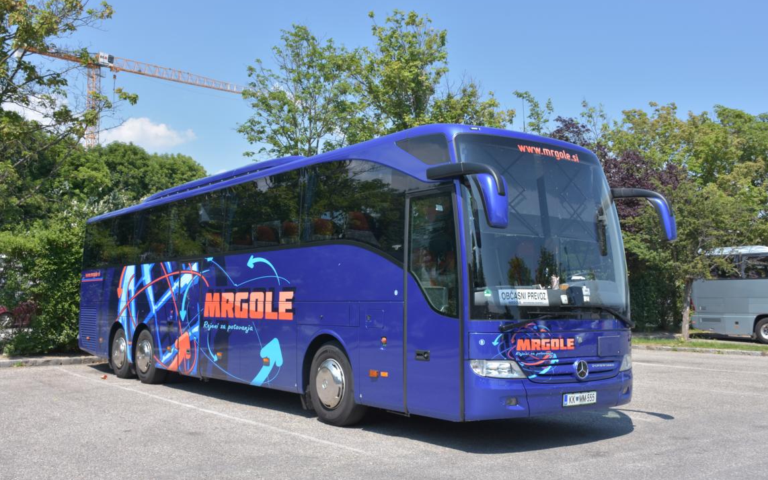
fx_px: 775
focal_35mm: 37
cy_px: 240
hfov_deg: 52.7
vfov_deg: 34.4
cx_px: 386
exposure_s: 1/250
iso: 160
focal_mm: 24
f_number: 8
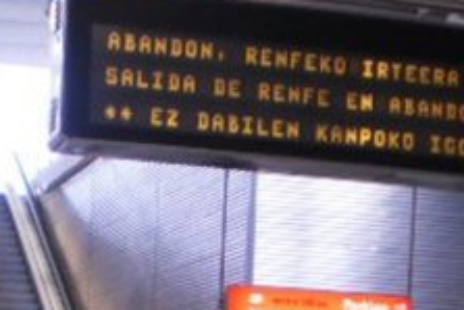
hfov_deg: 17.5
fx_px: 1496
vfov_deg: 11.2
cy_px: 510
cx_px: 89
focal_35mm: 116
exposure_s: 1/100
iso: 400
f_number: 3.1
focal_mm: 6.3
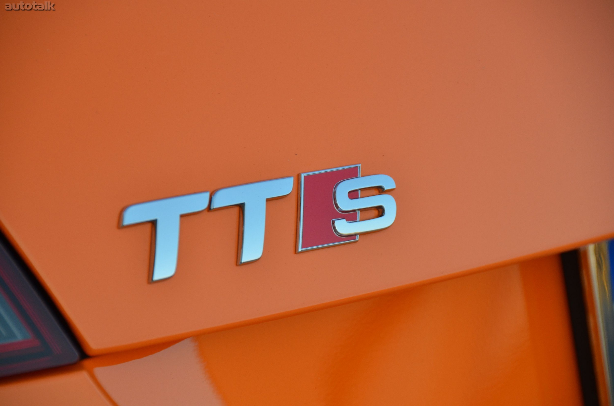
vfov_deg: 5.4
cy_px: 203
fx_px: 4340
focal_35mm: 255
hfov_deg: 8.1
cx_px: 307
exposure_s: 1/500
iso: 800
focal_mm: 170
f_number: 5.6
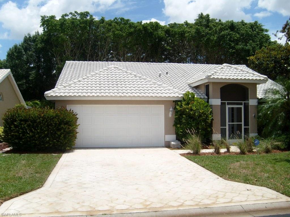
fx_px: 293
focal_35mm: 35
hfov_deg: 52.6
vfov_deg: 40.7
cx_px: 145
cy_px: 108
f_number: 7.1
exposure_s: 1/500
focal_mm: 5.8
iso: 80
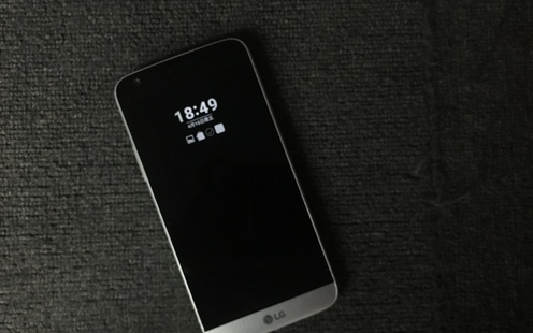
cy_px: 180
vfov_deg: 40.6
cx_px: 266
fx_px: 450
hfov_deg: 61.2
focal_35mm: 31
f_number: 2.2
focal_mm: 4.15
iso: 125
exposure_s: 1/4
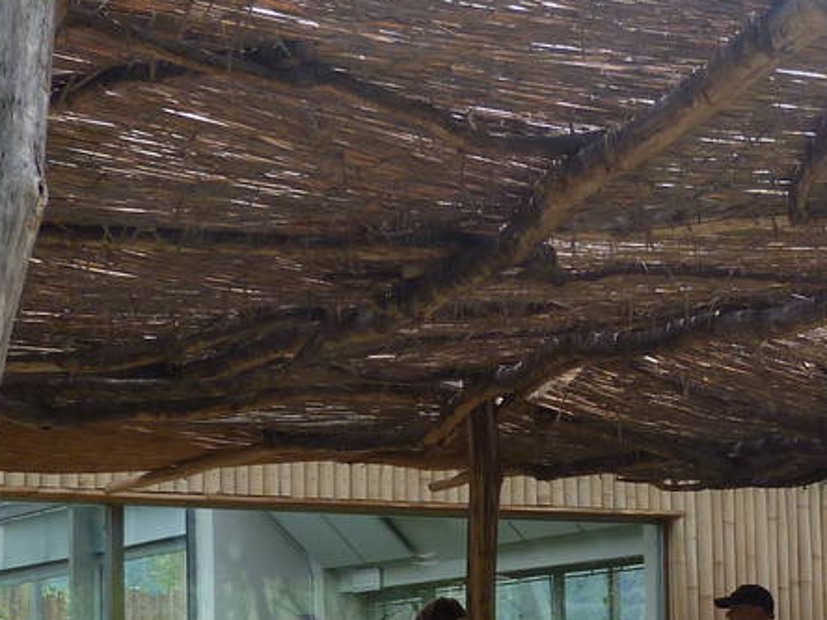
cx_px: 872
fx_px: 2150
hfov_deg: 20.9
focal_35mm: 90
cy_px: 570
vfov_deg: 16.2
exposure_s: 1/125
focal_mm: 4.5
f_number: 4
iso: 80
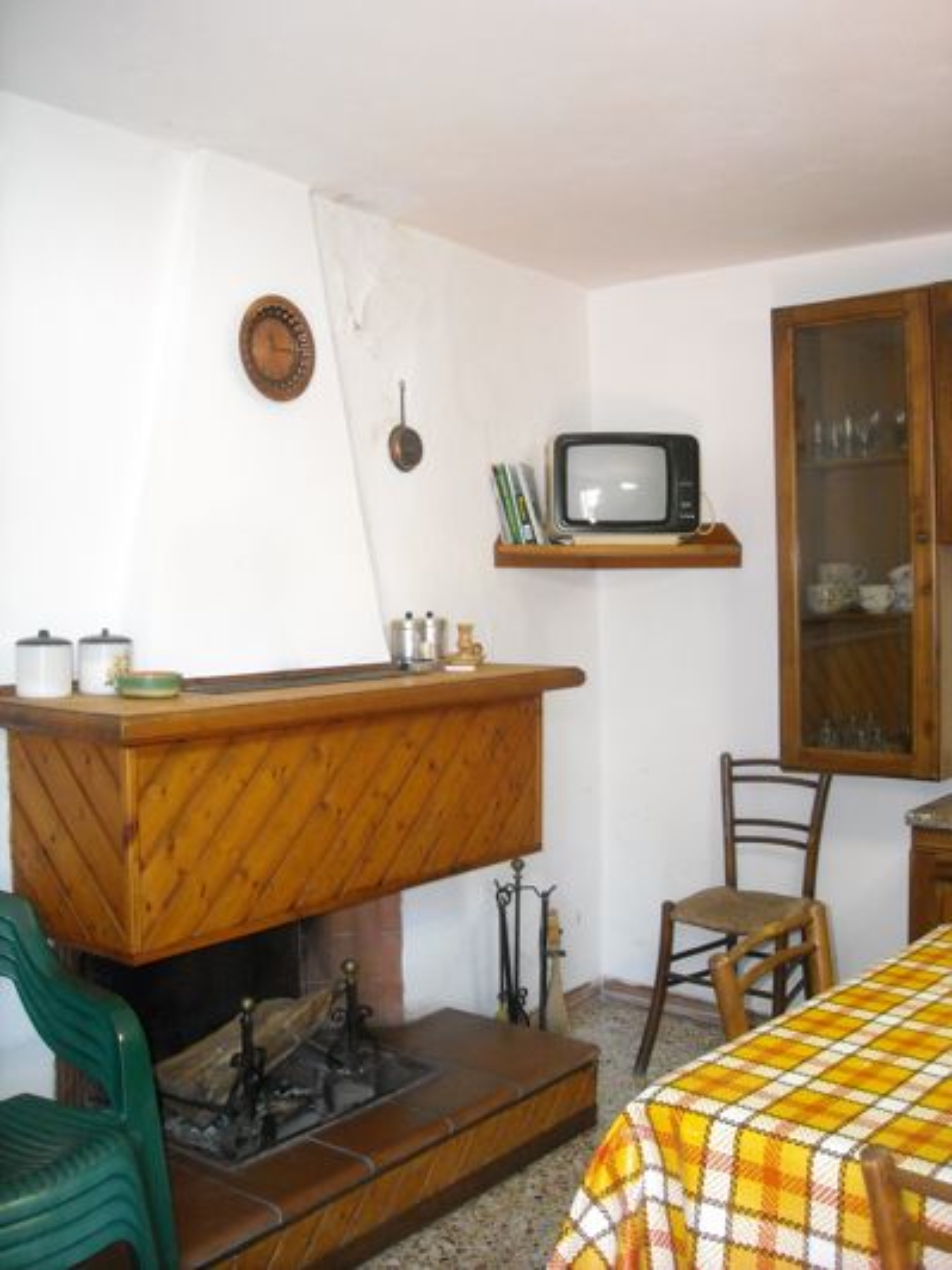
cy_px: 635
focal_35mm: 35
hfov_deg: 40.7
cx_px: 476
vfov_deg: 52.6
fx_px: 1283
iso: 400
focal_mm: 5.7
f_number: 2.8
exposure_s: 1/20
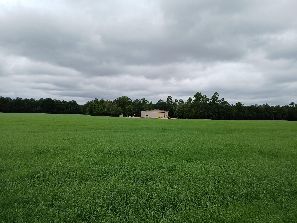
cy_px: 112
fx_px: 223
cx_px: 148
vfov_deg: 53.1
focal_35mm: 26
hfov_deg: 67.3
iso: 20
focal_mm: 3.98
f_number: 1.8
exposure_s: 1/642
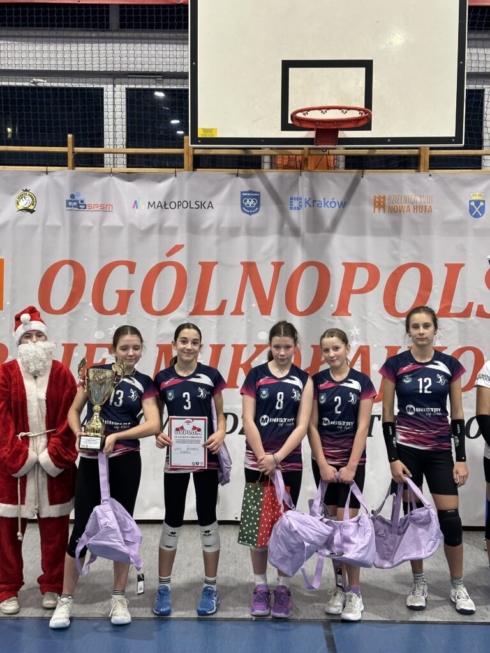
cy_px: 326
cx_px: 245
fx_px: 906
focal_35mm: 48
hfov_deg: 30.3
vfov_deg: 39.7
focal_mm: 6.86
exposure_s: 1/50
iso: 64
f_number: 1.78
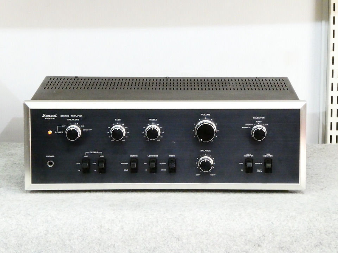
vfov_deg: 10.4
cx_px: 169
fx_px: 1396
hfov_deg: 13.8
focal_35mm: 143
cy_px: 126
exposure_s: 1/20
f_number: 8
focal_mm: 25.6
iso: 1600
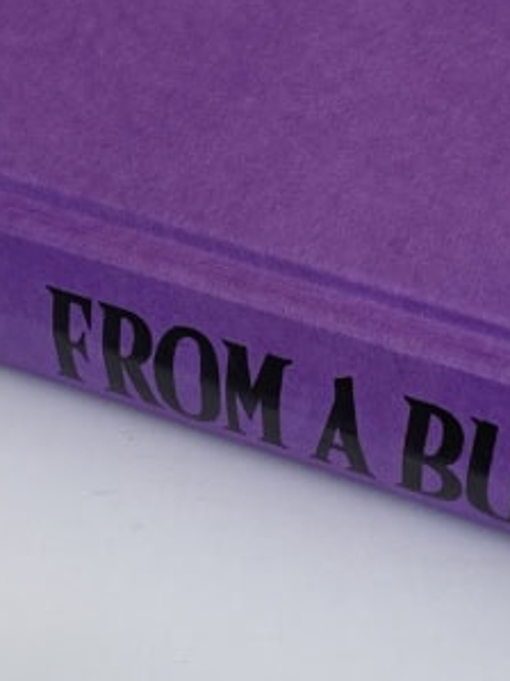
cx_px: 282
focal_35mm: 89
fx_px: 1750
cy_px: 191
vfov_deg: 21.9
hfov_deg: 16.6
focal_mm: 4.2
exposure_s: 1/491
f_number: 1.6
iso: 32
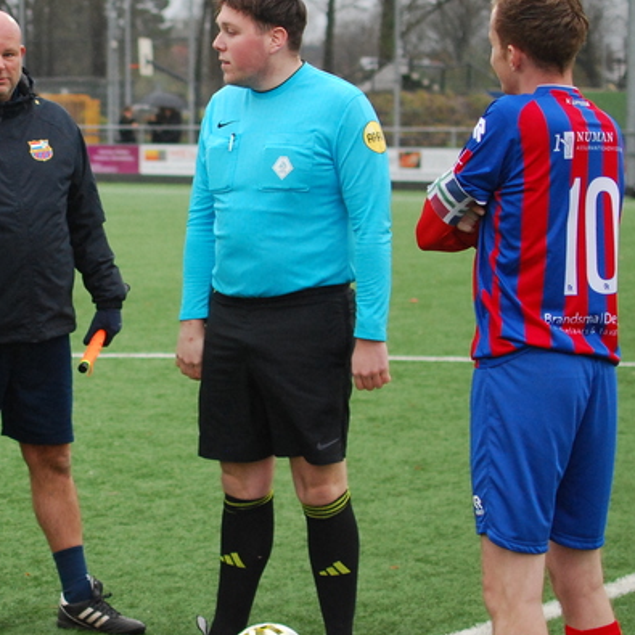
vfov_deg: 15.4
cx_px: 13
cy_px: 306
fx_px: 2347
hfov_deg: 15.2
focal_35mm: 113
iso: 640
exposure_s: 1/500
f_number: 2
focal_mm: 35
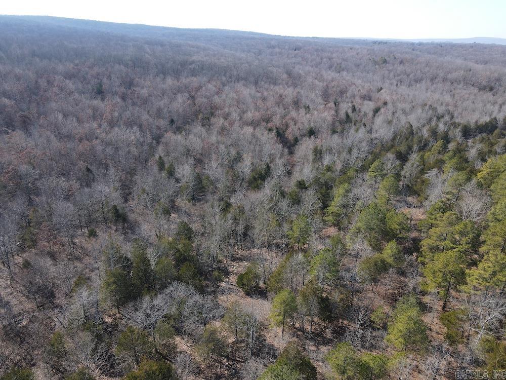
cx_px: 253
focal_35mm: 24
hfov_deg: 71.6
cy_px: 190
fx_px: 351
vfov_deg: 56.8
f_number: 2.8
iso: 100
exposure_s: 1/15
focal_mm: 4.5
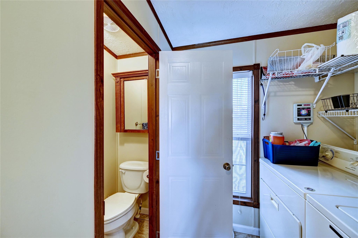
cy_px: 119
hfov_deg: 104.3
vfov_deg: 81.1
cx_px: 179
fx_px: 139
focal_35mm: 14
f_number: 8
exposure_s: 1/3.33
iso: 400
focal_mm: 14
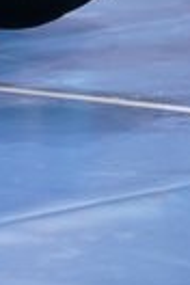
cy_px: -281
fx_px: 4860
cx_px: -209
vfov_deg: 3.3
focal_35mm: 614
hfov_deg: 2.2
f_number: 1.8
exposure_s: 1/1600
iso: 1250
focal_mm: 135
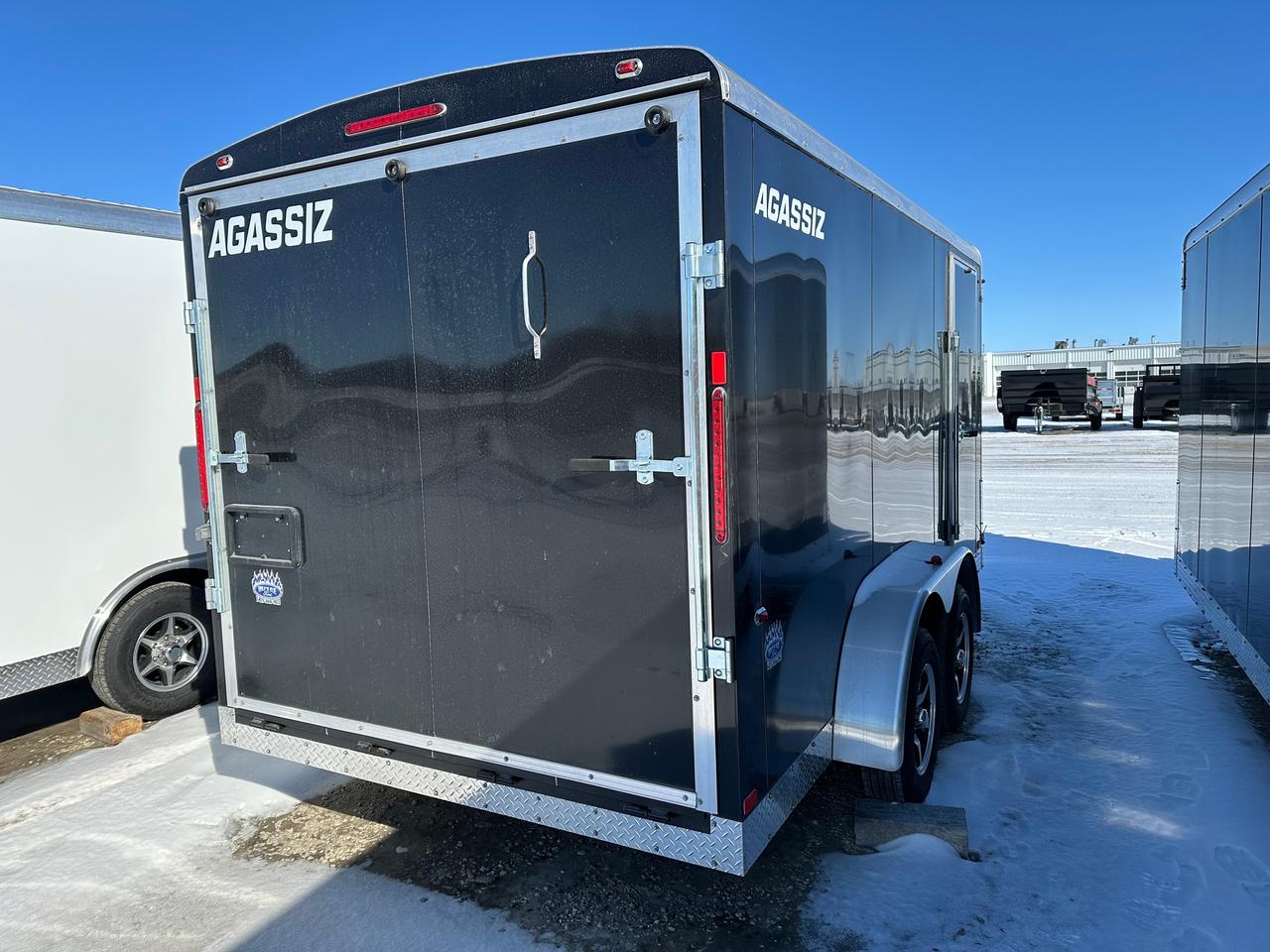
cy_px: 476
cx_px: 635
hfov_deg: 71.6
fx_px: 881
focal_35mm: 24
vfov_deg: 56.8
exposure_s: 1/4762
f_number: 1.78
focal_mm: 6.86
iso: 80
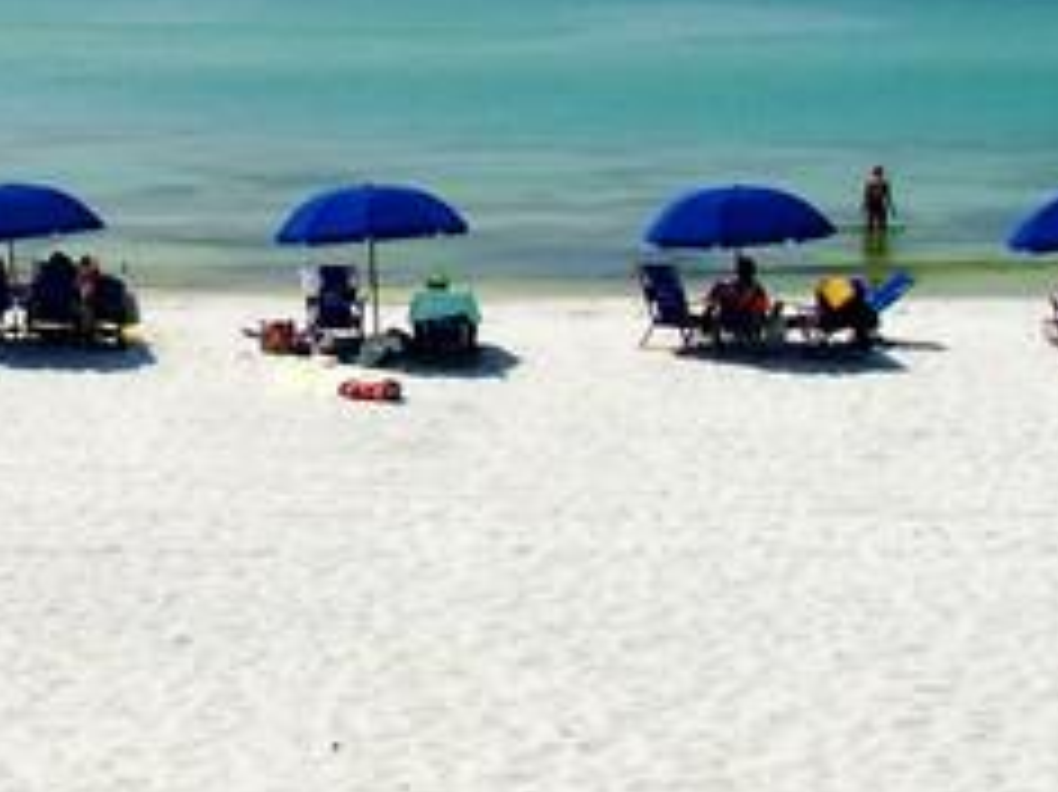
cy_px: -119
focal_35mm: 105
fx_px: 3208
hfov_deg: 18.1
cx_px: -68
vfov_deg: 13.7
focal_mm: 6
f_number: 5.6
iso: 64
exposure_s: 1/800
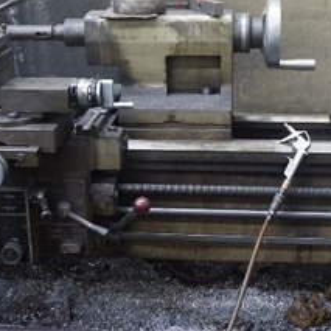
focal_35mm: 69
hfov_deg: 25.0
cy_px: 134
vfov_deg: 25.0
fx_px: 746
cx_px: 151
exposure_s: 1/80
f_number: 3.5
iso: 3200
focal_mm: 16
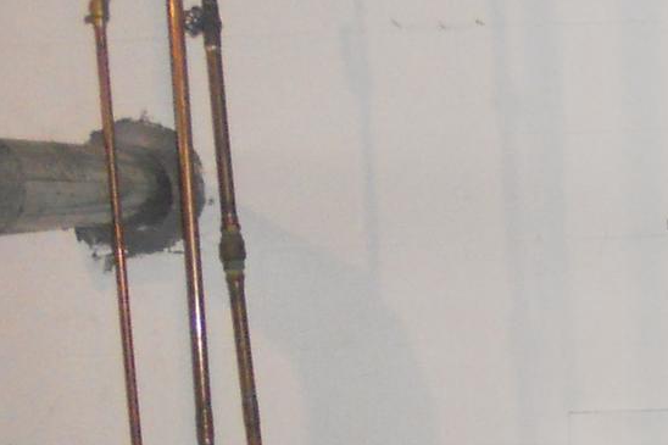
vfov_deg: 12.8
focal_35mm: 105
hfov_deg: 17.0
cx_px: 1090
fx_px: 1948
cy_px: 505
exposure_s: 1/25
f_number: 3.2
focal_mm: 4.9
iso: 400
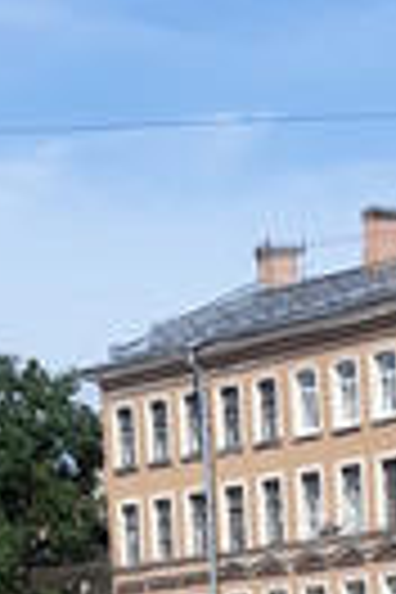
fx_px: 2805
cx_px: 378
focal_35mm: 170
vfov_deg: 11.3
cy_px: 1040
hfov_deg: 8.0
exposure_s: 1/1821
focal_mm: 3.71
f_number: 1.7
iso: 40
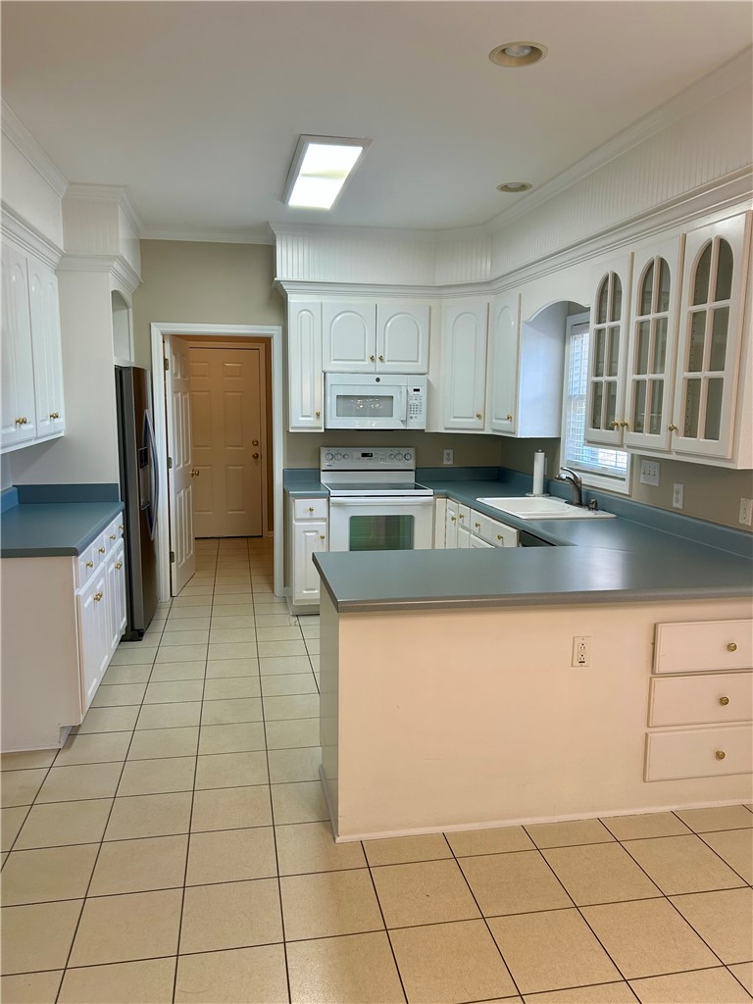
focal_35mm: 26
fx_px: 754
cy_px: 502
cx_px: 376
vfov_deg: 67.3
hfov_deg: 53.1
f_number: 1.5
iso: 100
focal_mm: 5.7
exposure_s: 1/120
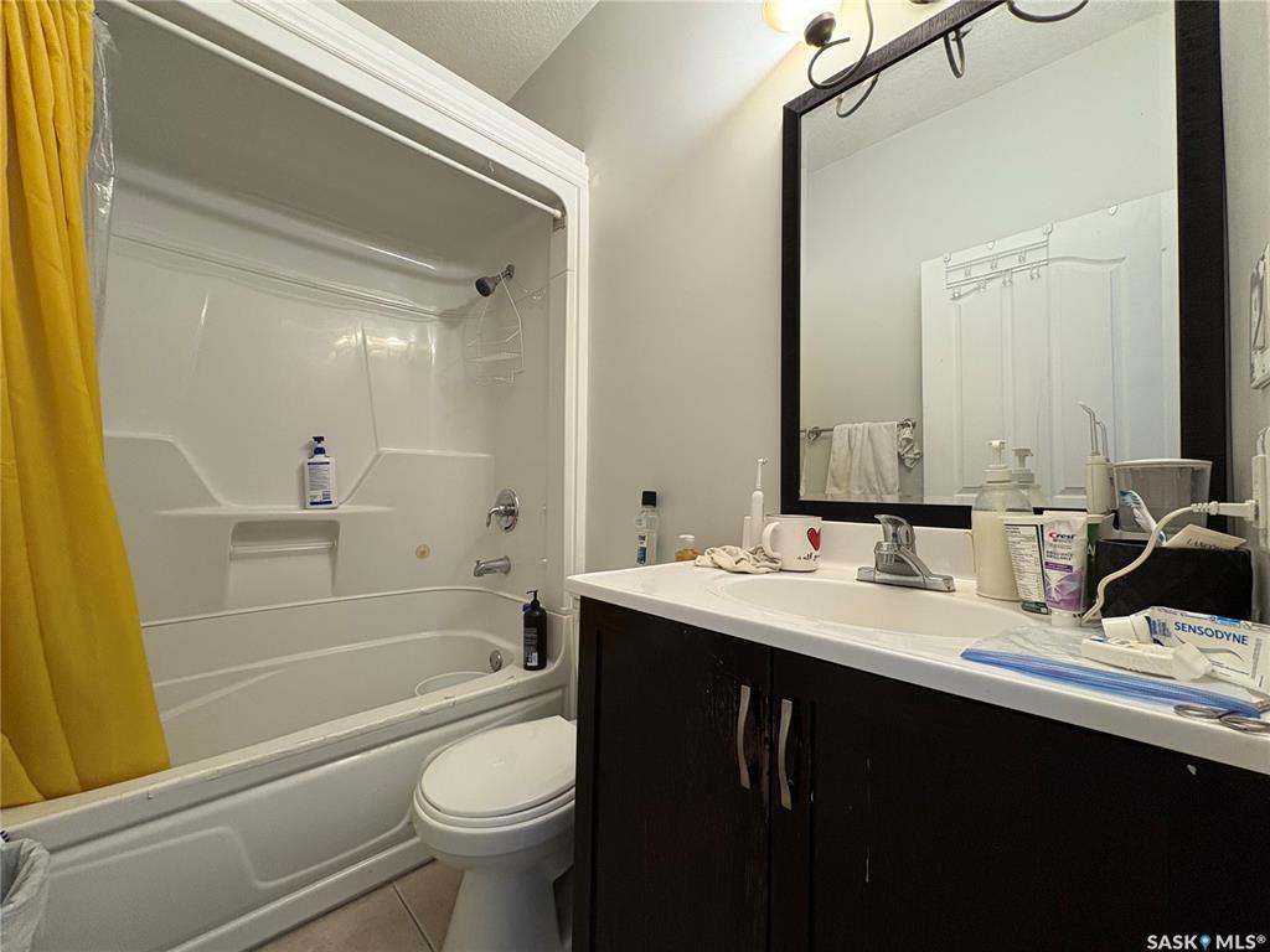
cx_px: 635
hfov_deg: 102.1
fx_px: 514
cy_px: 476
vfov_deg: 85.7
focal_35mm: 14
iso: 250
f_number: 2.2
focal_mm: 2.22
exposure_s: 1/60
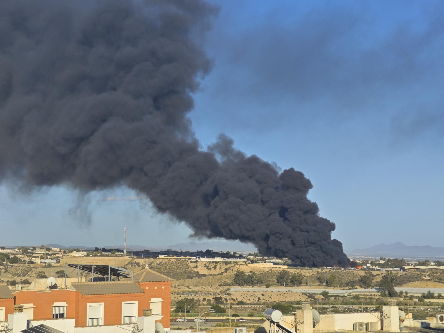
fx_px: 962
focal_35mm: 75
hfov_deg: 26.0
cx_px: 222
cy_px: 166
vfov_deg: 19.6
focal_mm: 9
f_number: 2
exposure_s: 1/982
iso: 50
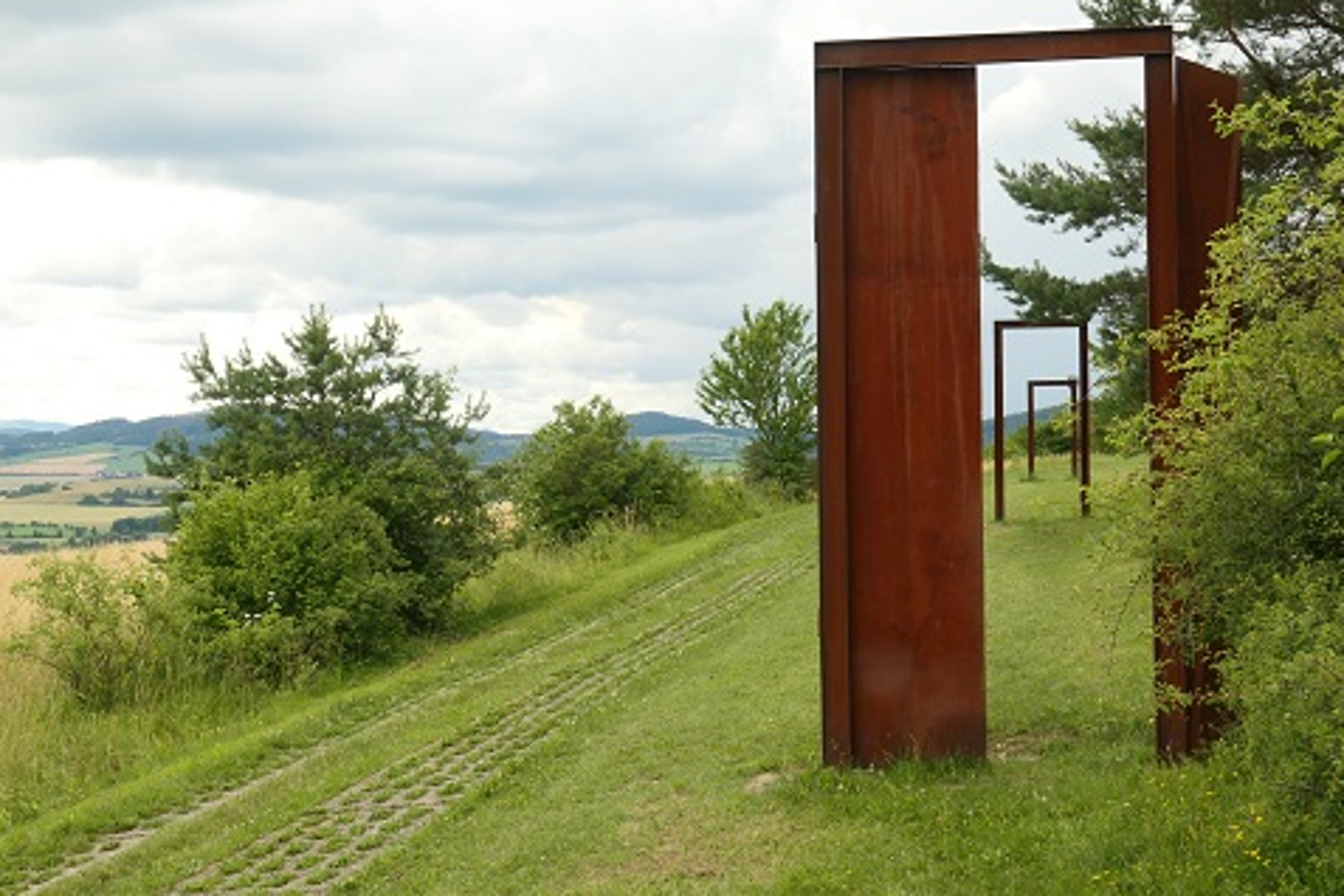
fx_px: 2016
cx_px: 623
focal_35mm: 54
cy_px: 430
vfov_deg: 25.1
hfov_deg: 36.9
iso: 800
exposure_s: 1/640
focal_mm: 17.1
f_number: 8
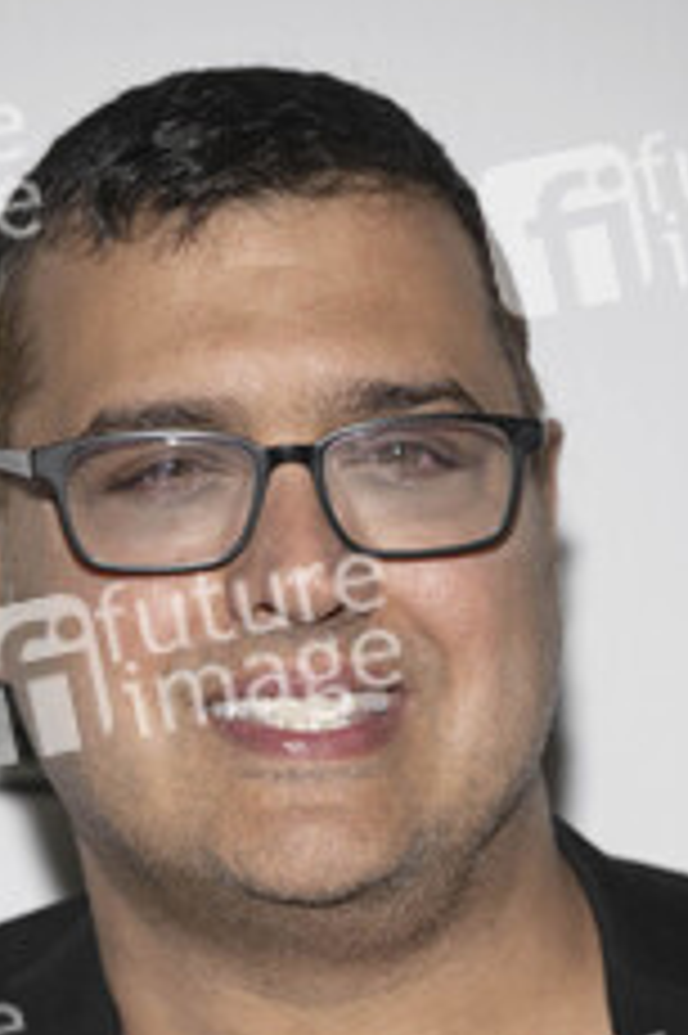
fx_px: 6000
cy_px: 886
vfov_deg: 9.8
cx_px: 301
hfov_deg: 6.6
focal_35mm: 209
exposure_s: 1/200
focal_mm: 120
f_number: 5.6
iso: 800
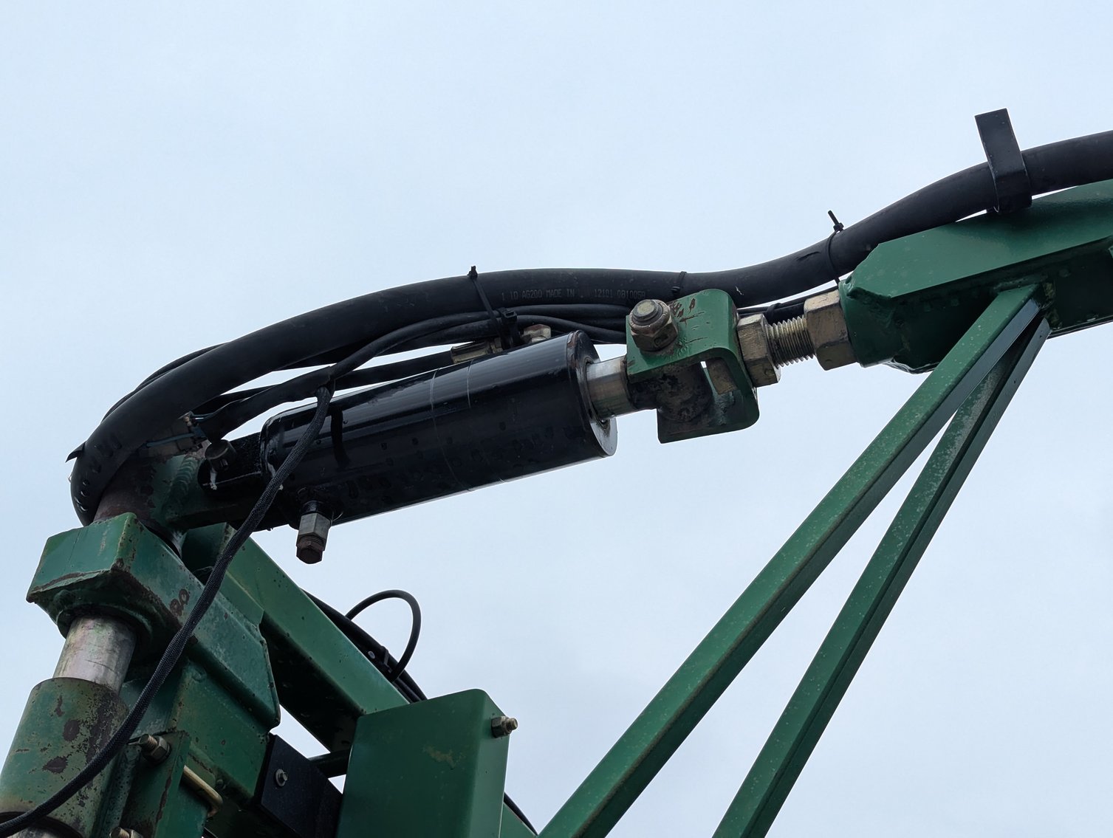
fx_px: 1546
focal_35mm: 48
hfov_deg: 39.6
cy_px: 419
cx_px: 556
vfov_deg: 30.3
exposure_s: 1/2817
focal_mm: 6.81
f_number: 1.85
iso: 79
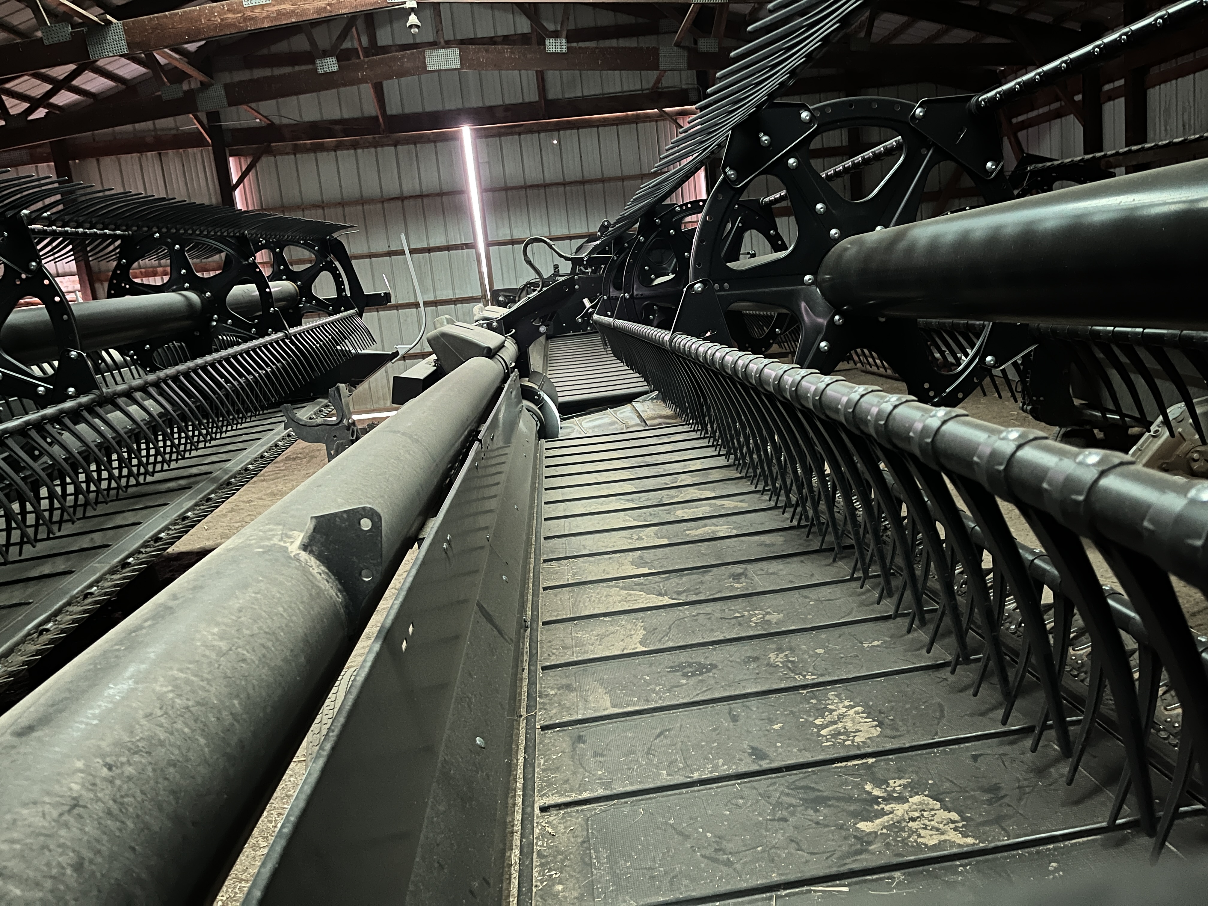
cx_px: 604
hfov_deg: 67.3
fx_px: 907
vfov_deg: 53.1
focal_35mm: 26
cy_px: 453
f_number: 1.6
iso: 640
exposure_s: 1/12
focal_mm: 5.1
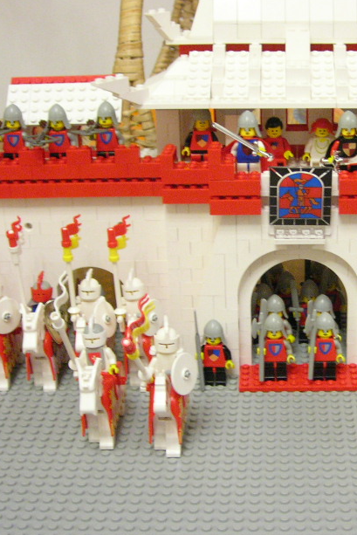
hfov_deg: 20.4
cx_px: 295
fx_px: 981
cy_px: 260
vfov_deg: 30.5
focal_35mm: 66
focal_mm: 7.8
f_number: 2.8
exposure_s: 1/16.6
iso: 400
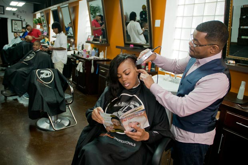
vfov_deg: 47.8
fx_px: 186
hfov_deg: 67.4
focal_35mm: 27
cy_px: 82
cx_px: 124
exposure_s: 1/200
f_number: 3.5
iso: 400
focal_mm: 18
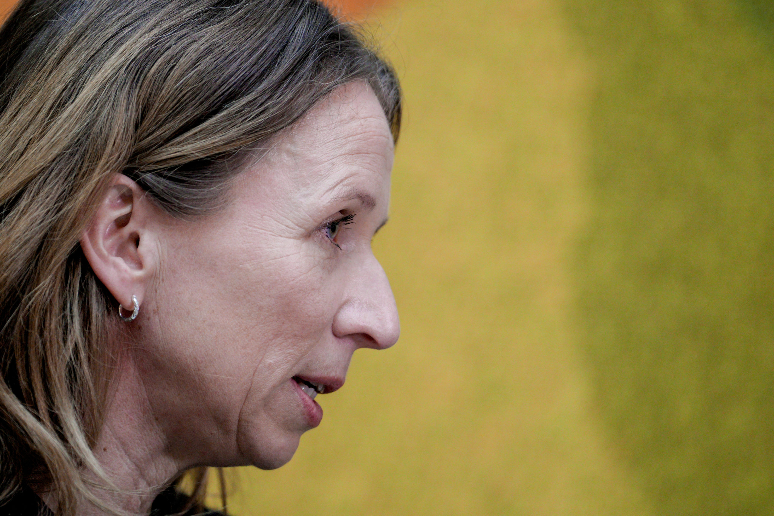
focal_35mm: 300
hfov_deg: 6.9
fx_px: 6450
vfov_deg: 4.6
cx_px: 387
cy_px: 258
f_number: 2.8
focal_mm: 200
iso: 1600
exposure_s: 1/400
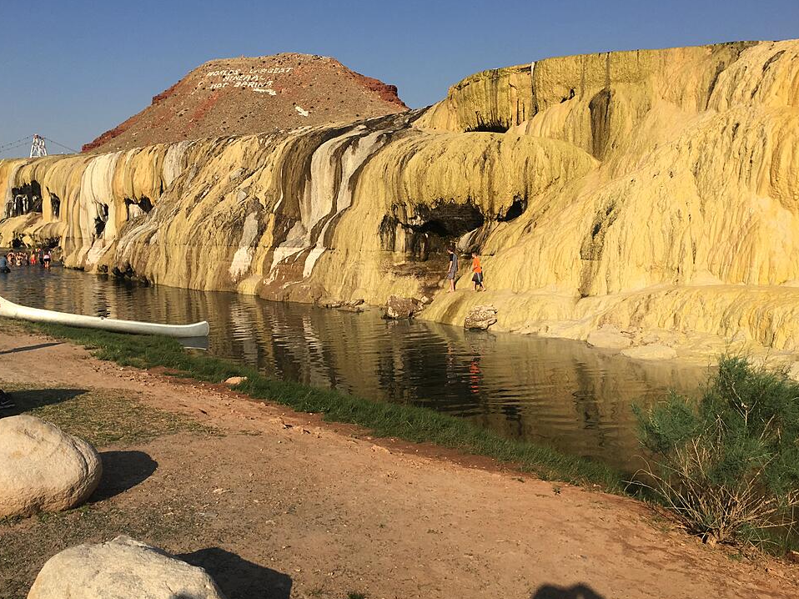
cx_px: 378
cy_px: 301
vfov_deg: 45.4
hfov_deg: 58.3
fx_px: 715
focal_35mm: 31
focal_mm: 4.15
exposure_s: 1/2639
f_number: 2.2
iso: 32
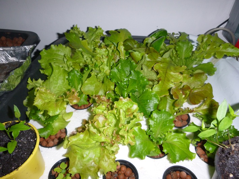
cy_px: 90
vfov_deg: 54.8
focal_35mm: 25
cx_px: 120
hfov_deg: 69.4
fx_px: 173
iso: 100
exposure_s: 1/60
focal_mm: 4.5
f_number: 3.9
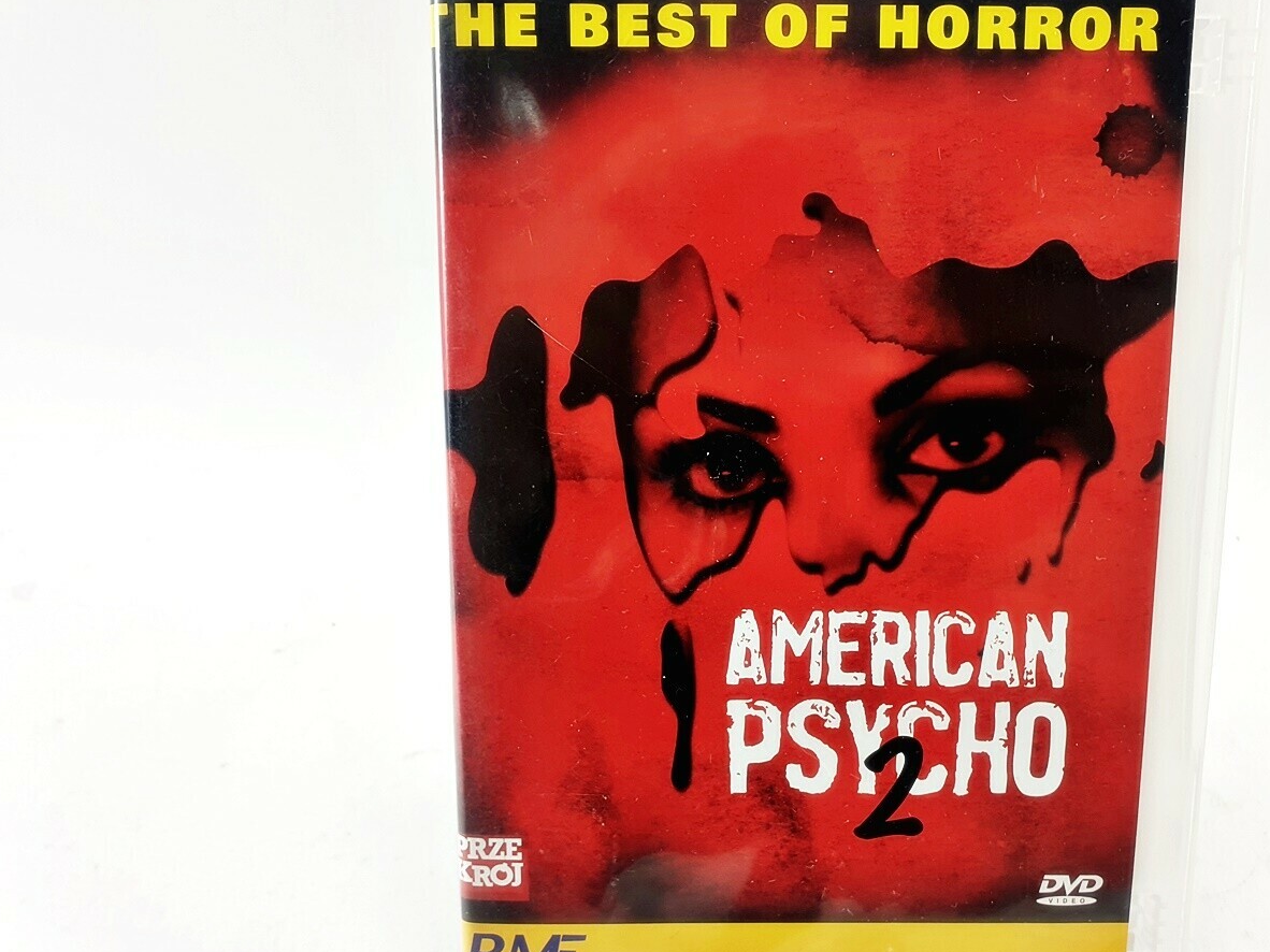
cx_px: 737
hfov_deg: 55.1
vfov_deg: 42.9
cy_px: 513
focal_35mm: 33
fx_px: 1210
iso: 50
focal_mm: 4.3
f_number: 2.4
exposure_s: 1/100
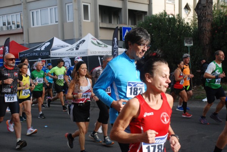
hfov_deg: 35.0
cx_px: 114
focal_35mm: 57
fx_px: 360
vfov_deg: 23.9
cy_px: 76
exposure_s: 1/1250
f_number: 5
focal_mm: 38
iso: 1000
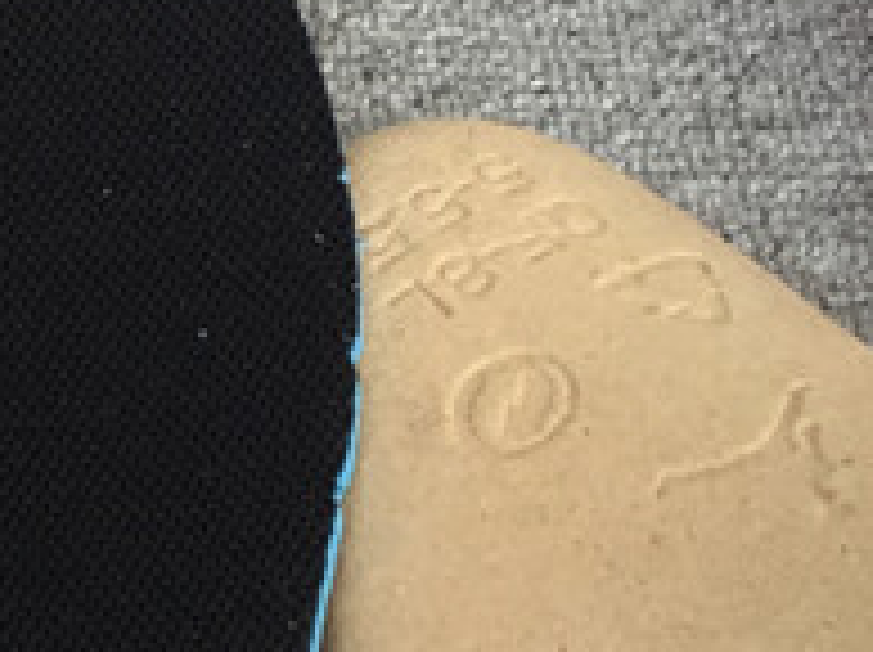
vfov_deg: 10.2
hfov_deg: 13.1
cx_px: -374
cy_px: 623
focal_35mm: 144
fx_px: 3627
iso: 25
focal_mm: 3.3
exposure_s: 1/120
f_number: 2.4
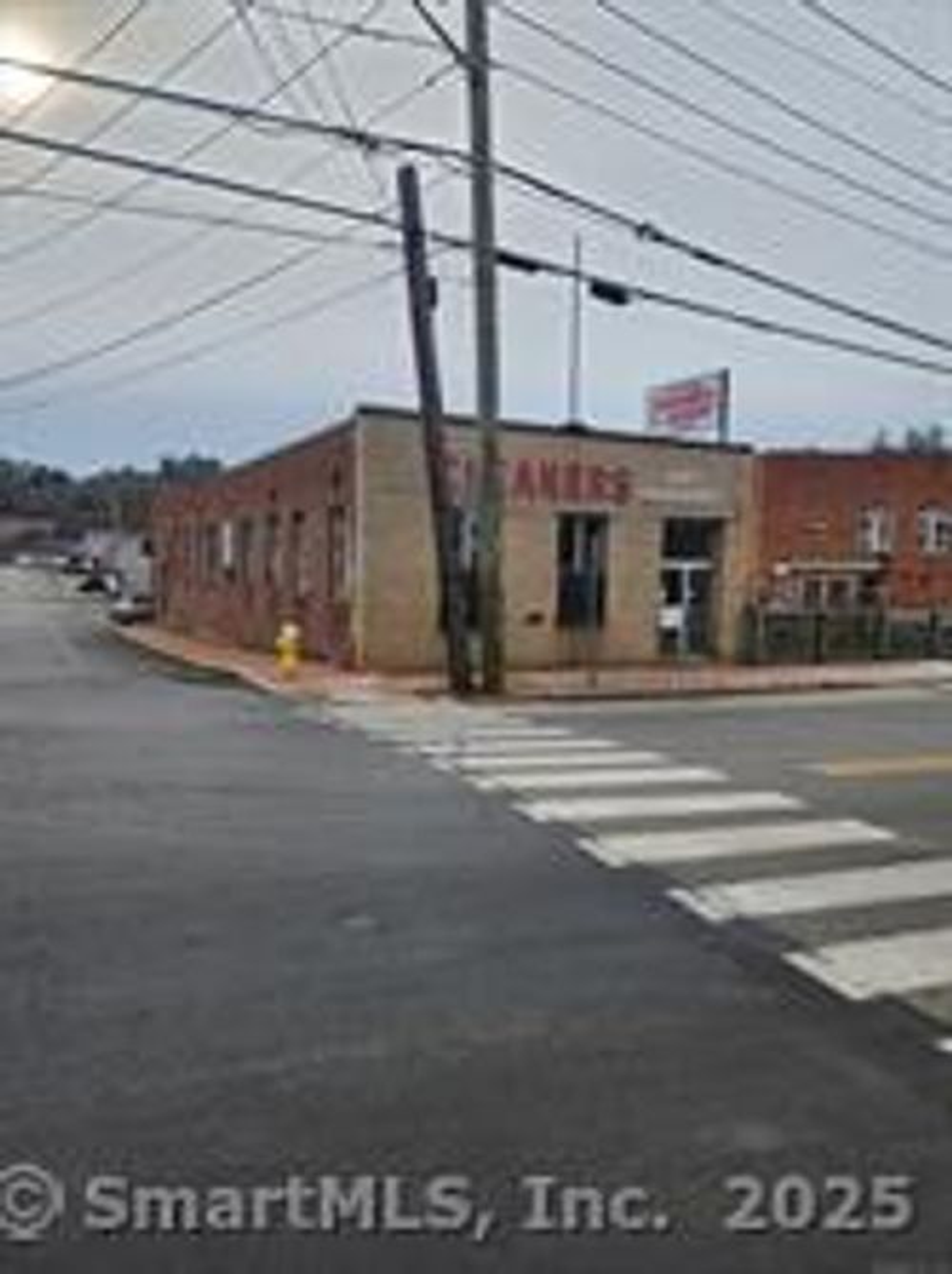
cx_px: 476
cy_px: 637
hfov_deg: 58.8
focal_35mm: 23
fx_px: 845
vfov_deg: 74.0
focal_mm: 5.4
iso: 20
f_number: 1.8
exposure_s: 1/1176
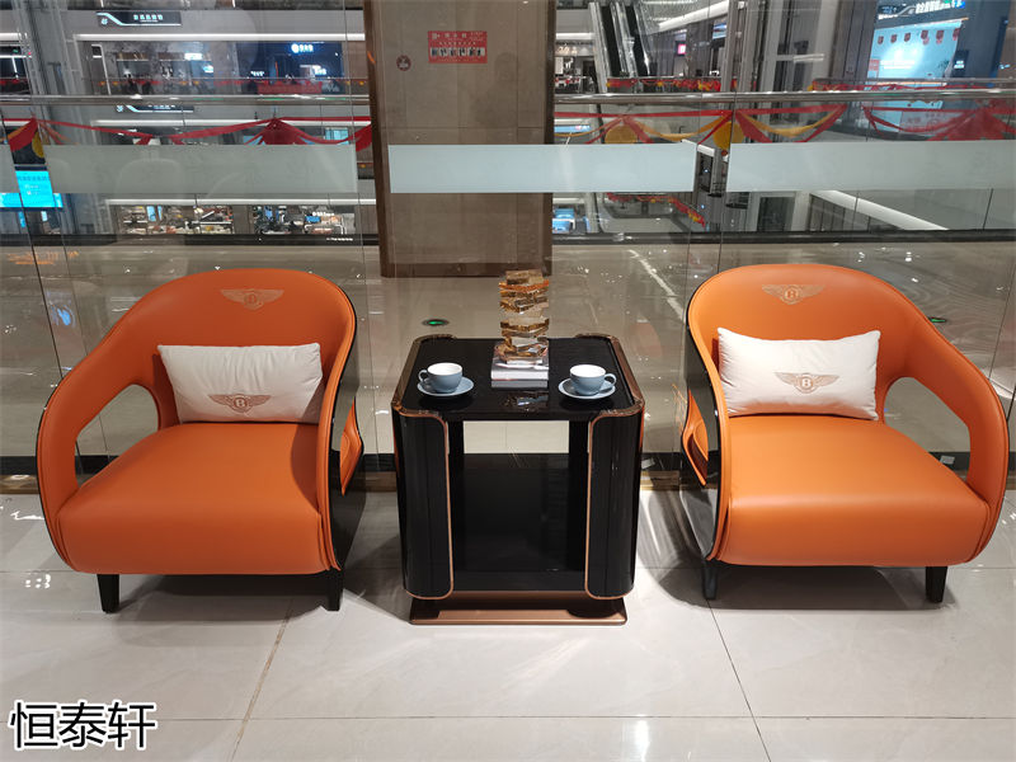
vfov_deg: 53.1
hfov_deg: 67.3
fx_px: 763
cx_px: 508
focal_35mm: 26
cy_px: 381
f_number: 1.8
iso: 125
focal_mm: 5.58
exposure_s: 1/100
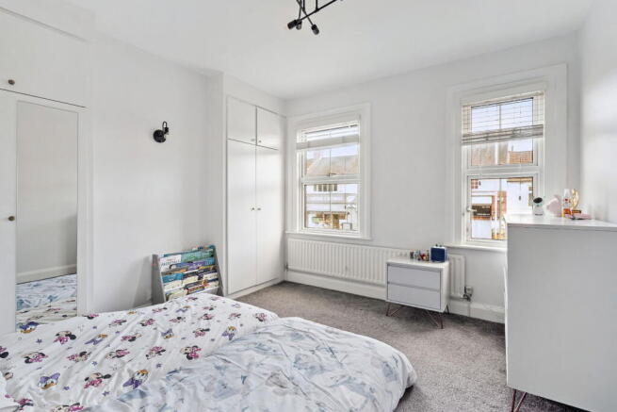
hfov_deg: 96.7
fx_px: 274
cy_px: 206
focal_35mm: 16
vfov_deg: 73.8
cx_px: 308
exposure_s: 1/4
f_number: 5.6
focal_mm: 16
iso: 320
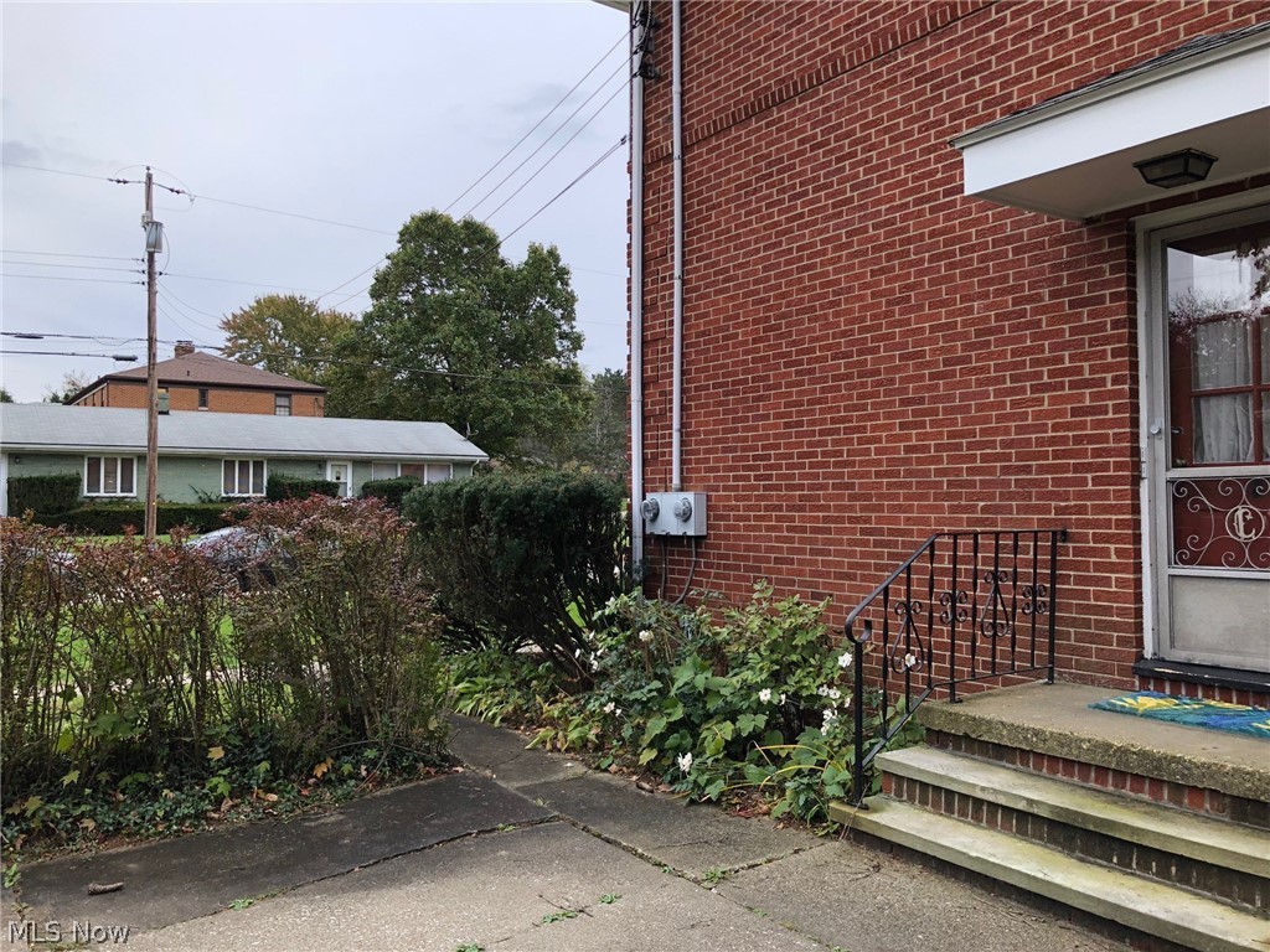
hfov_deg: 63.4
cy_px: 476
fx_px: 1027
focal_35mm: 28
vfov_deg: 49.7
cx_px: 635
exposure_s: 1/414
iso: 20
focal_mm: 3.99
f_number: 1.8
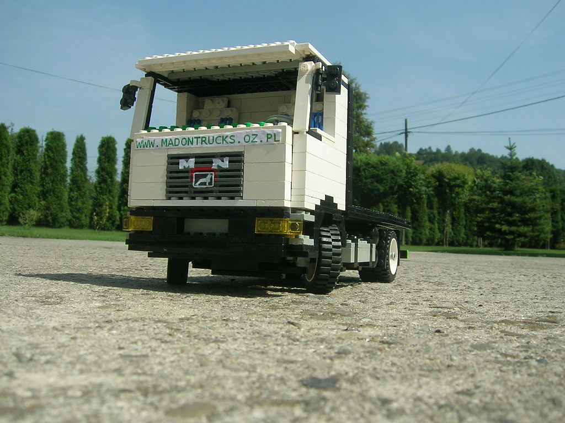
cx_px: 282
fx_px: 588
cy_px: 212
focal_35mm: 36
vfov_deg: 39.7
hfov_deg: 51.4
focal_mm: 5.5
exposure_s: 1/614
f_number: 4.8
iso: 50
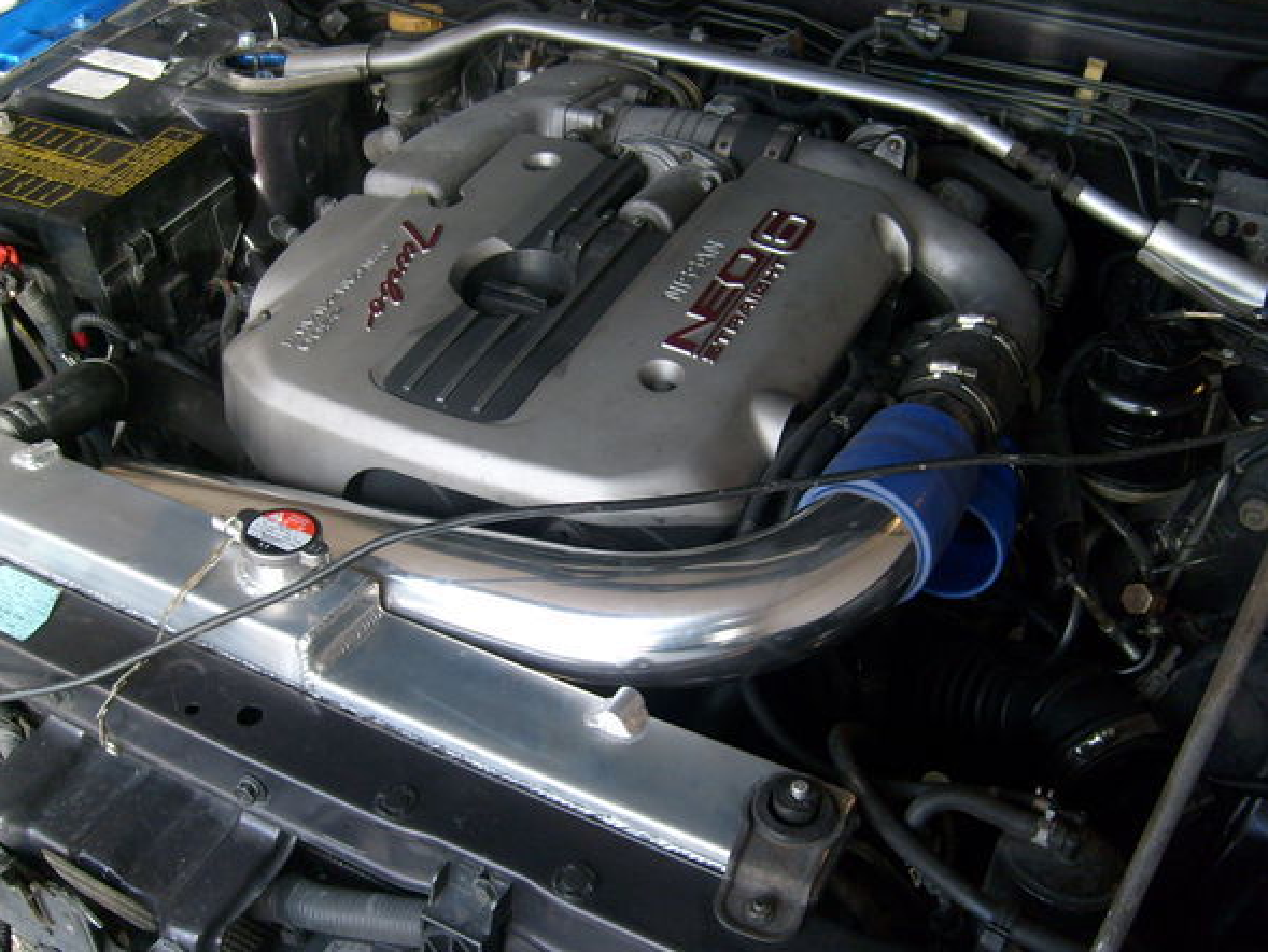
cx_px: 650
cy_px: 504
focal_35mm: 38
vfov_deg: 37.7
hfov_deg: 49.0
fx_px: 1392
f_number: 2.8
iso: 80
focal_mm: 5.8
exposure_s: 1/60
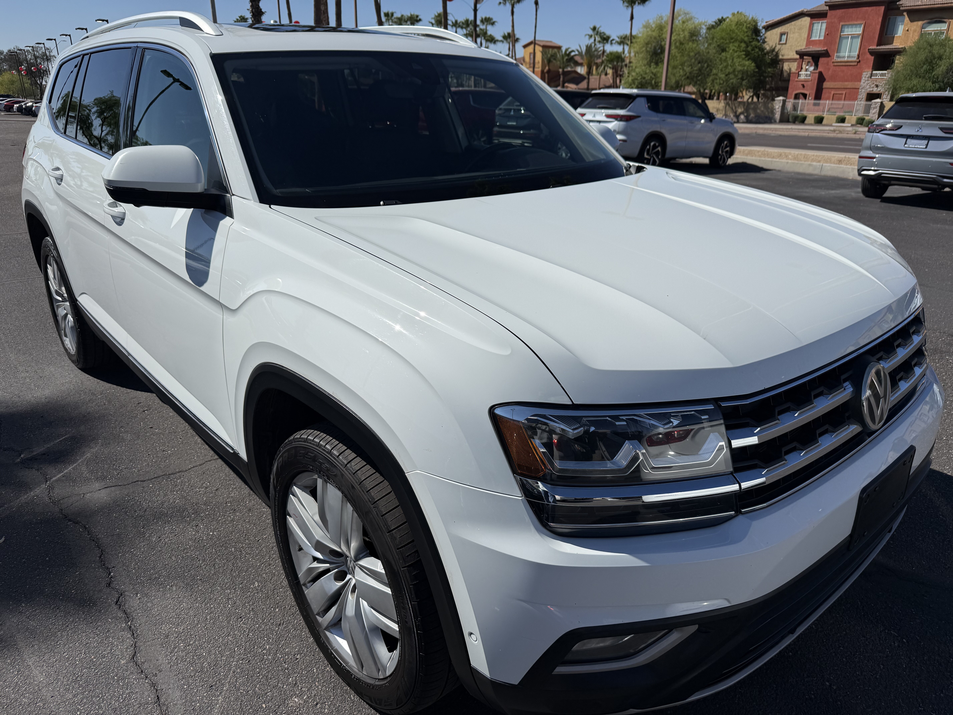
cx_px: 476
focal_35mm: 24
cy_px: 358
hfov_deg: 71.6
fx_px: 661
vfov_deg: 56.8
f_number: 1.78
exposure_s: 1/10309
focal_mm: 6.76
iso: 80
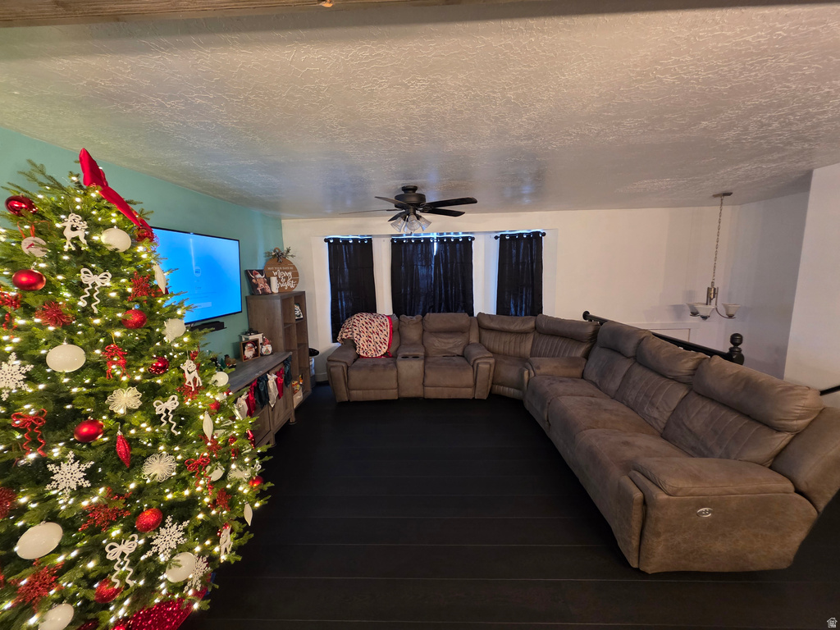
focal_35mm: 13
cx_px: 420
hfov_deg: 106.2
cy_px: 315
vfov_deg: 89.9
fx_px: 315
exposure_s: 1/60
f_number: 1.9
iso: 400
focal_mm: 2.2
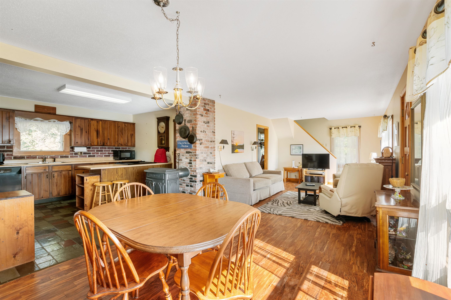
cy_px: 150
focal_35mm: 15
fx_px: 188
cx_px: 226
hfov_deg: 100.4
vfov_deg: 77.2
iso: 64
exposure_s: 1/10
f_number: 8
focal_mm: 10
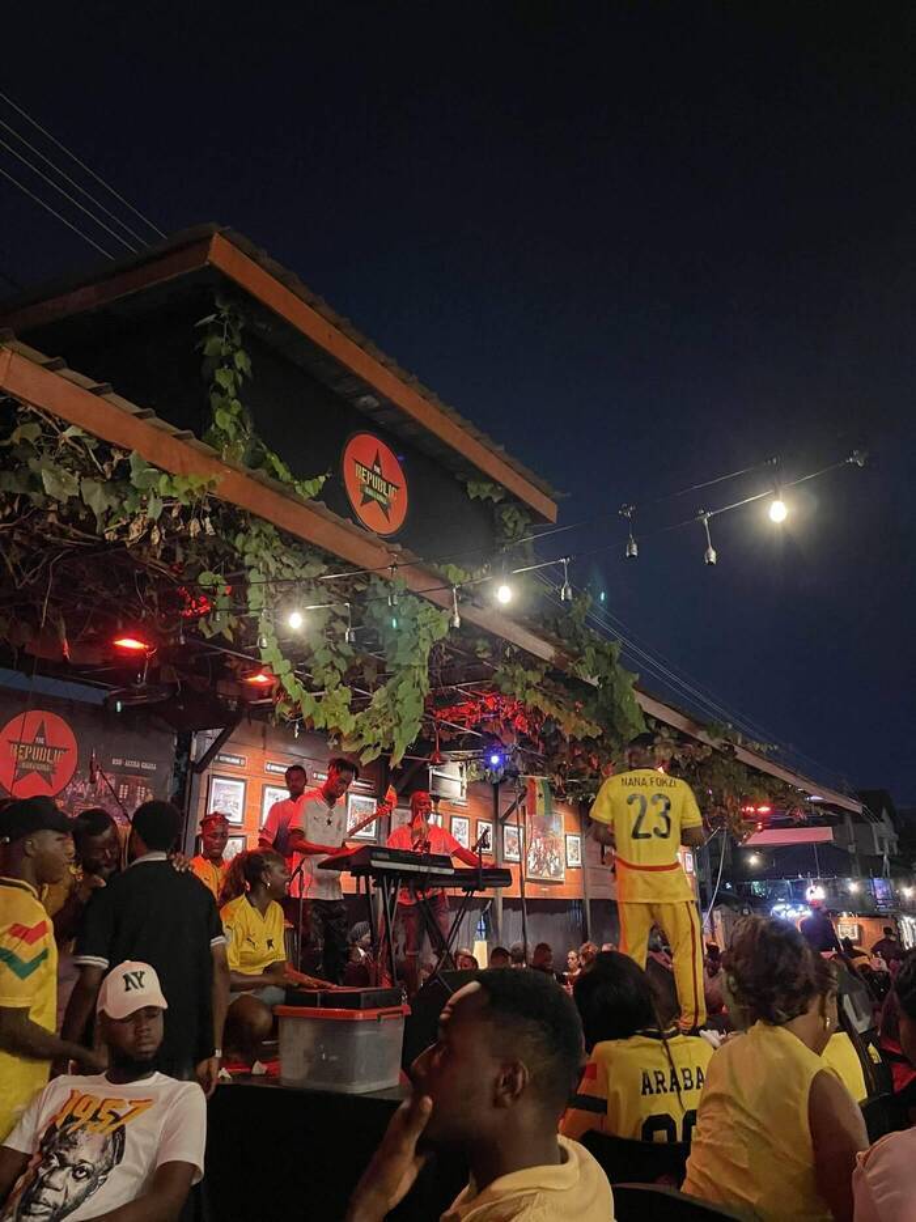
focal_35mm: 26
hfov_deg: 53.0
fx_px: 918
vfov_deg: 67.3
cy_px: 611
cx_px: 458
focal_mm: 4.2
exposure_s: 1/33
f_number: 1.6
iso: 500
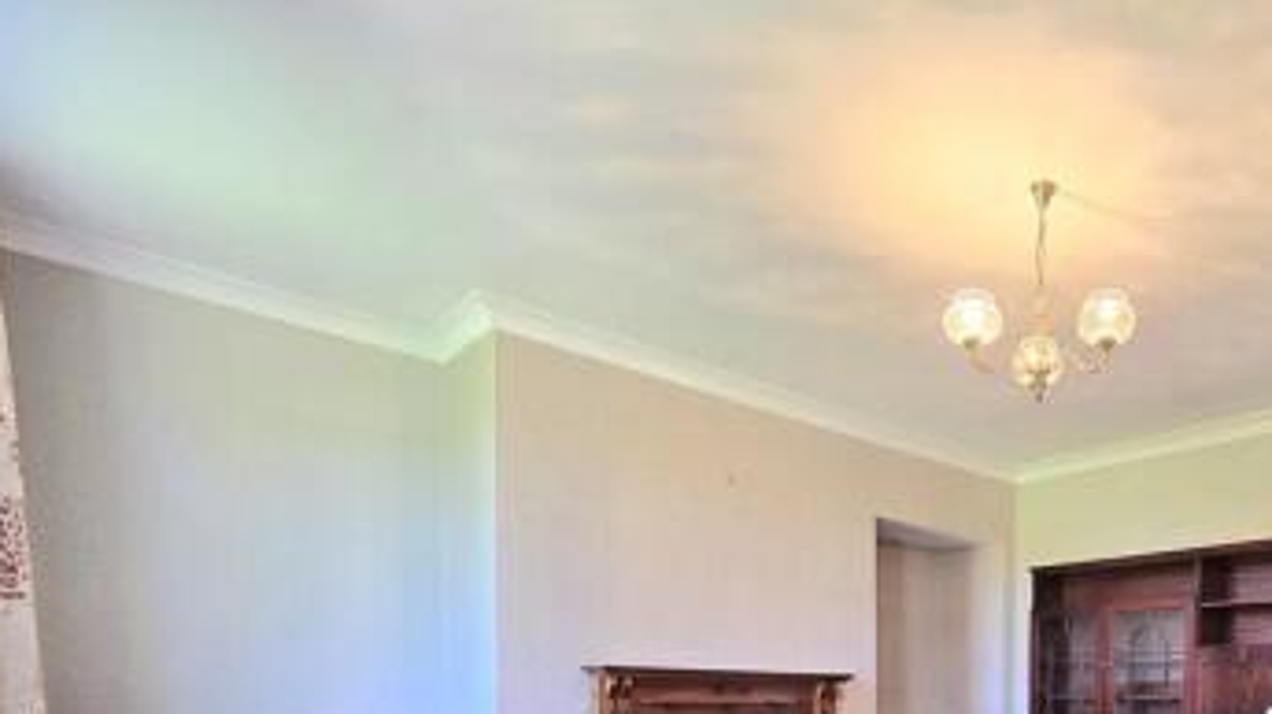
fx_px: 809
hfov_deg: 69.3
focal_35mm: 24
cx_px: 1008
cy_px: 708
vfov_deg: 41.6
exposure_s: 1/50.3
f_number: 2.2
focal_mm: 2.2
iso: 125
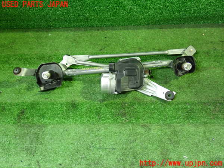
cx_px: 112
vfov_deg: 39.7
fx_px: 233
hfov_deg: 51.4
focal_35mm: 36
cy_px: 84
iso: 640
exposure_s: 1/40
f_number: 2.5
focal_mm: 6.37
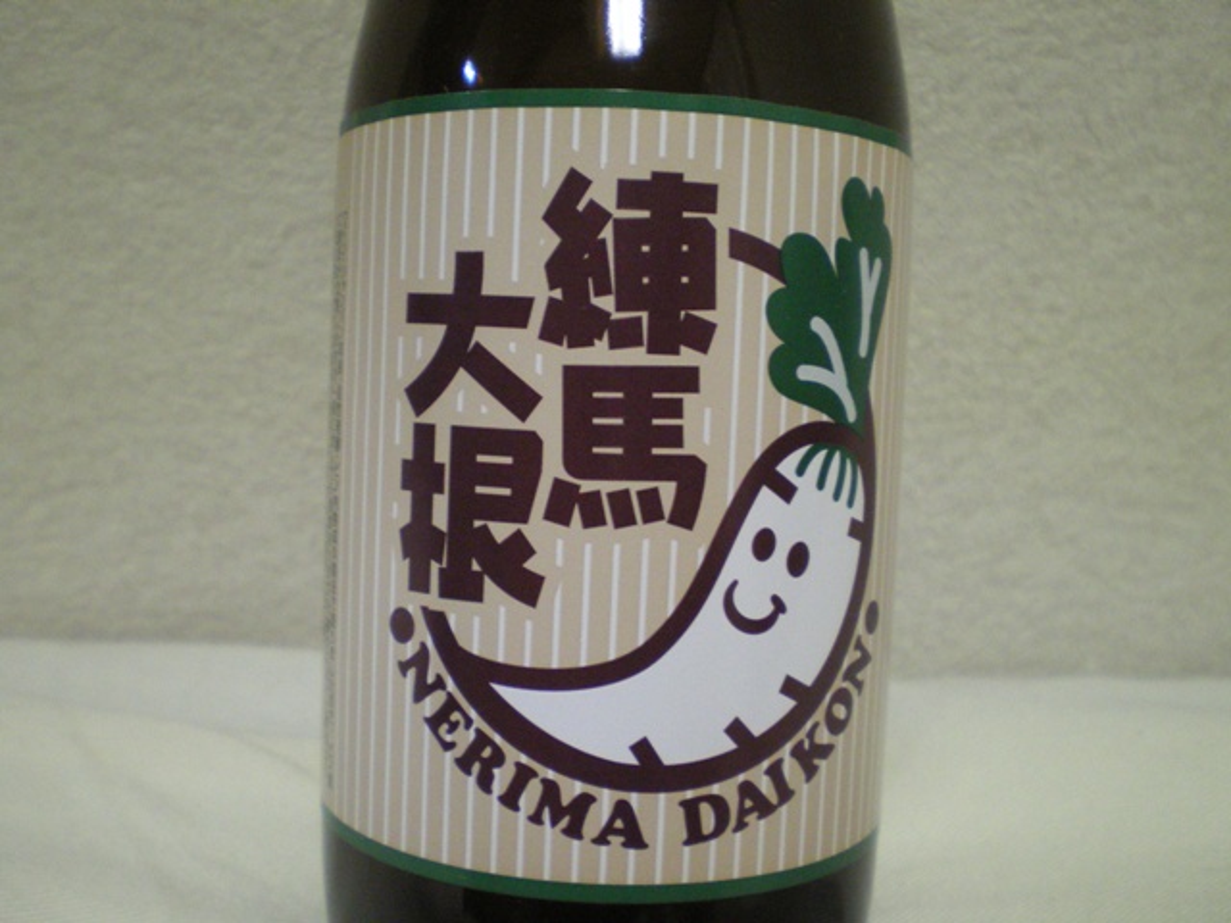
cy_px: 462
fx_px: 1351
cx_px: 616
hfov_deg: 49.0
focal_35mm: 38
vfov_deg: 37.7
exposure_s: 1/15
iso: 400
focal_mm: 6.3
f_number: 3.1
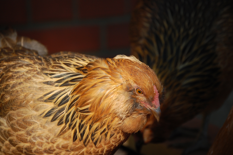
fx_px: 1261
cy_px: 78
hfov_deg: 10.6
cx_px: 116
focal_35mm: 195
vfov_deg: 7.0
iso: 220
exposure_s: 1/500
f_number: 5.6
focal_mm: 130
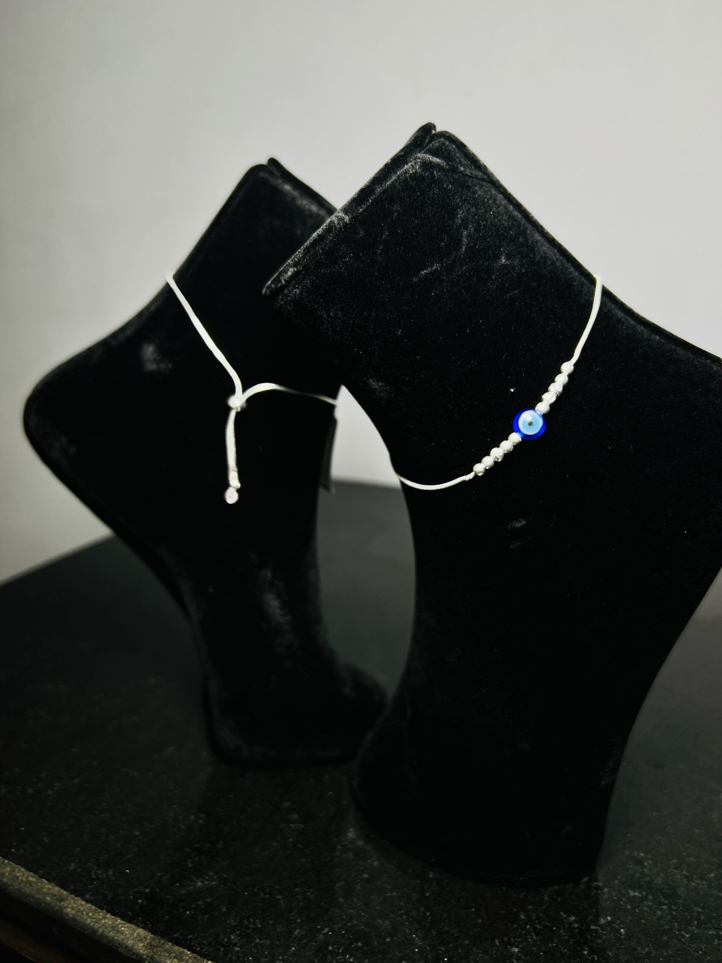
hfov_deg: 53.1
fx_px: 723
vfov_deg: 67.3
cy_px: 482
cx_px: 361
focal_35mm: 26
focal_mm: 5.7
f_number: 1.5
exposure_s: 1/100
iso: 32
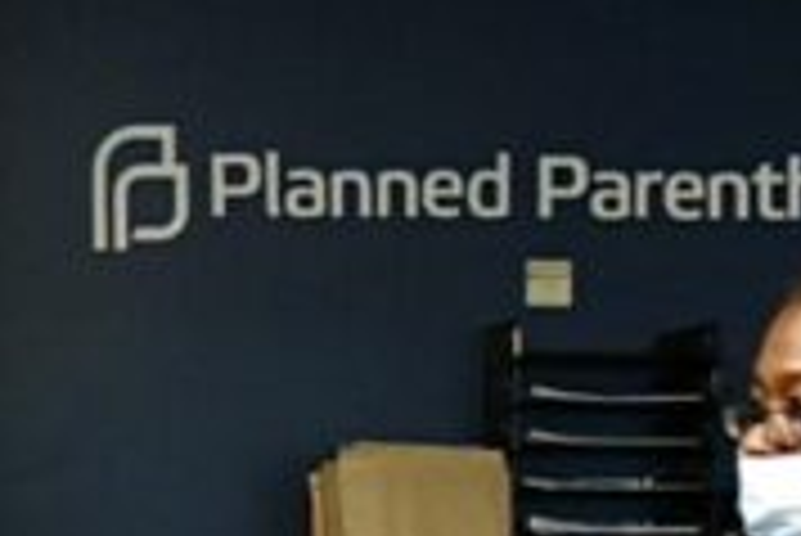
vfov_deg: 9.9
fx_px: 3073
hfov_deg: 14.7
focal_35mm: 138
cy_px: 563
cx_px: 99
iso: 3200
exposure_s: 1/640
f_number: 2.8
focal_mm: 32
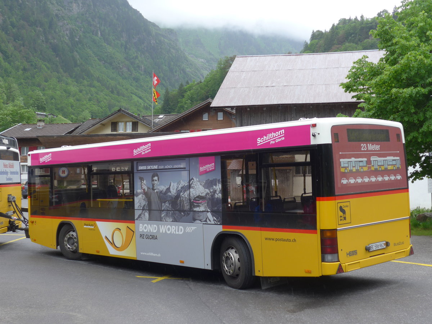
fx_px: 612
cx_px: 216
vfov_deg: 29.7
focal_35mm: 49
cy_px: 162
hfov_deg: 38.9
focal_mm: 10.1
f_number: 3.2
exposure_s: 1/250
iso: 80
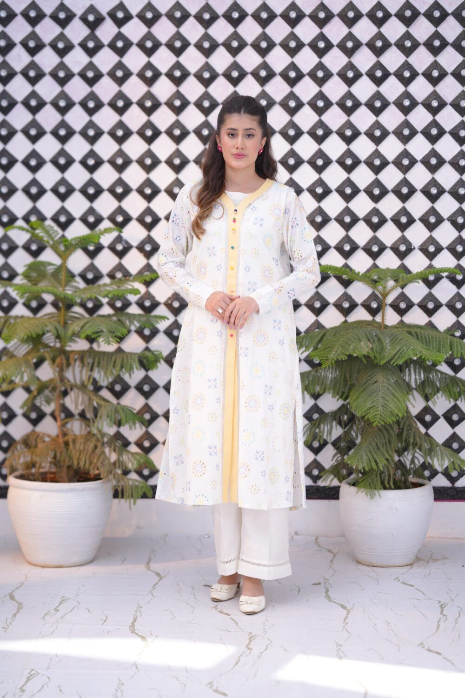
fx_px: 1647
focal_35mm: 85
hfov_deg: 16.1
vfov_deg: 23.9
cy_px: 349
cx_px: 232
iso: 125
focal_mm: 85
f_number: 2
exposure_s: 1/200
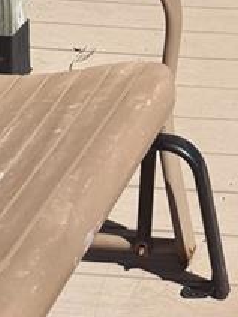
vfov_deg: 11.3
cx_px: 433
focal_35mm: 136
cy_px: -508
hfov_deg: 10.3
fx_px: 1247
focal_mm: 6.76
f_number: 1.78
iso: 80
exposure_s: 1/6711
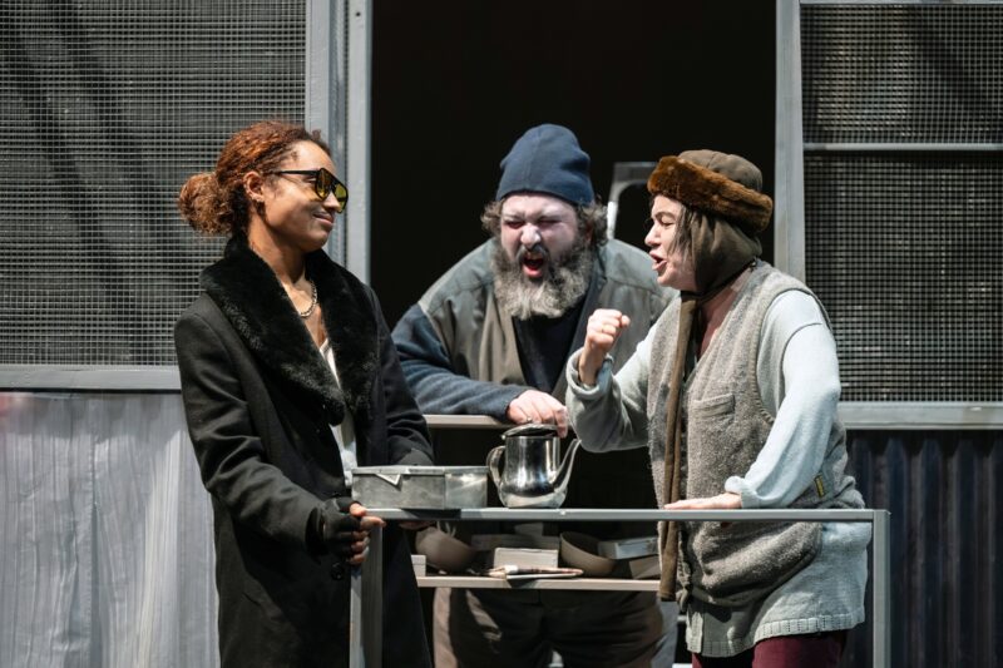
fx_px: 4178
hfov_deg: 13.7
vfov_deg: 9.1
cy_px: 334
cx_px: 502
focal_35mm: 150
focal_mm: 150
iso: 1600
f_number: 2.8
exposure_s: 1/200
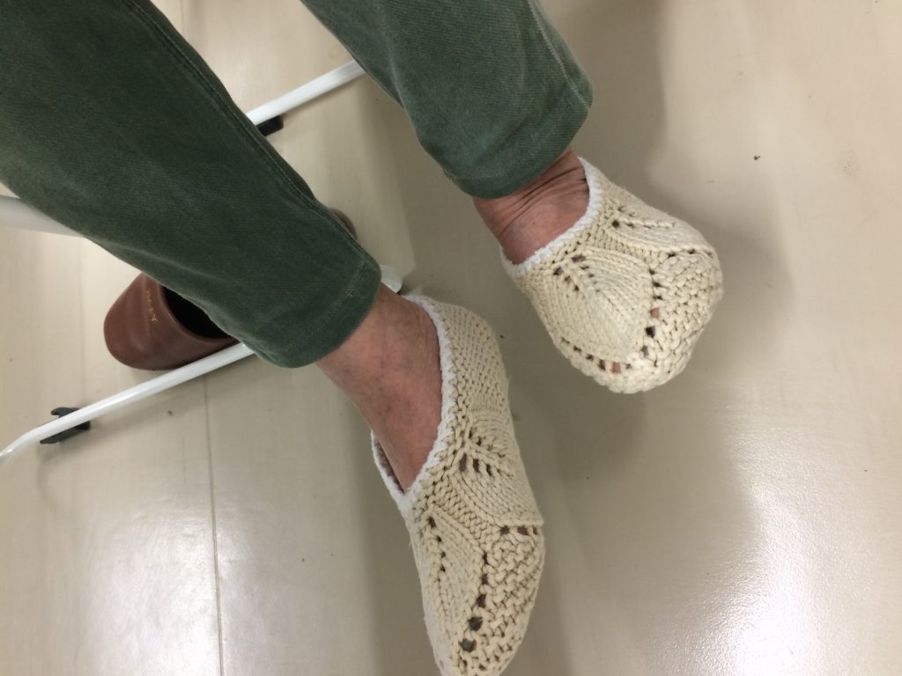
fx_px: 756
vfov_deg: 48.2
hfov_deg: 61.7
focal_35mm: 29
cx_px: 451
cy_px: 338
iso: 80
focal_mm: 4.15
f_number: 2.2
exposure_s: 1/30
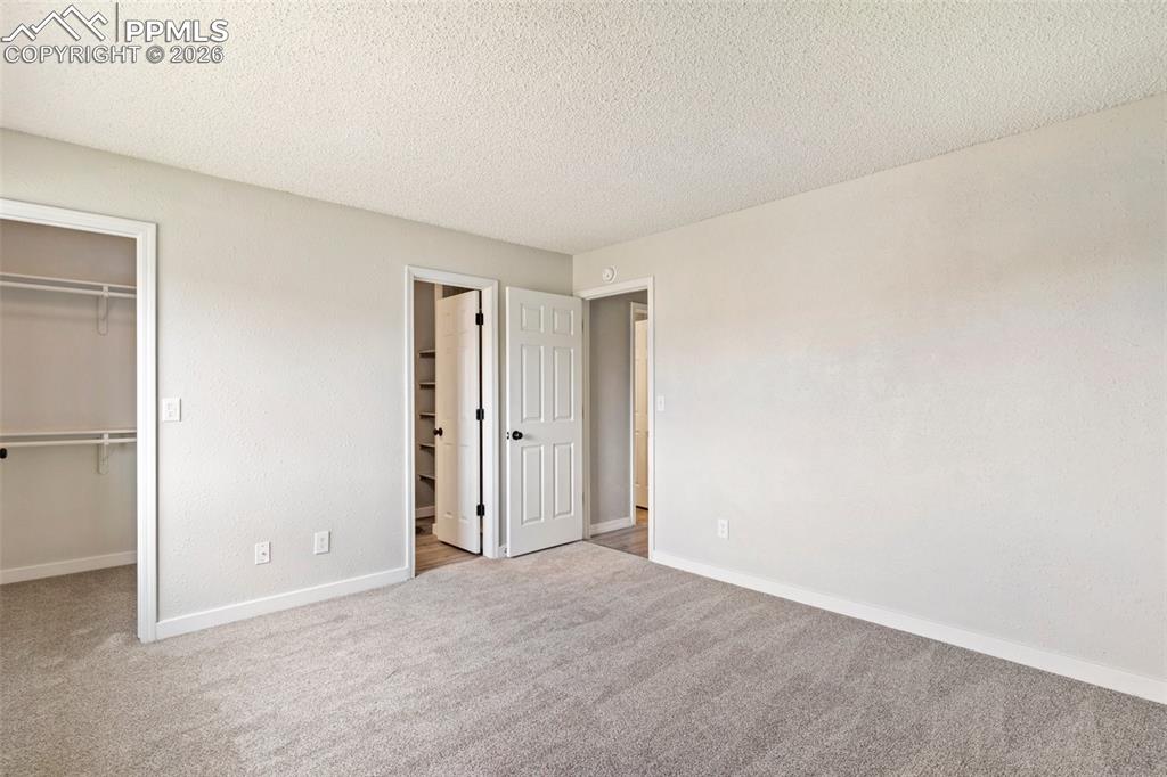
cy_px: 388
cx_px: 584
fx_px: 551
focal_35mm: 17
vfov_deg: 70.4
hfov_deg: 93.3
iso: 400
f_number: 8
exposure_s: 1/15
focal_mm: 17
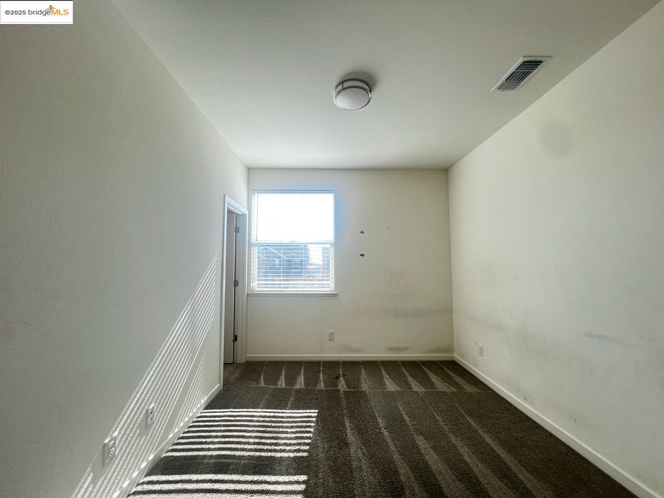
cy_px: 249
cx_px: 332
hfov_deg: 106.2
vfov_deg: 89.9
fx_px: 249
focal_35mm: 13
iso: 50
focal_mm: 1.57
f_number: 1.8
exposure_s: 1/120
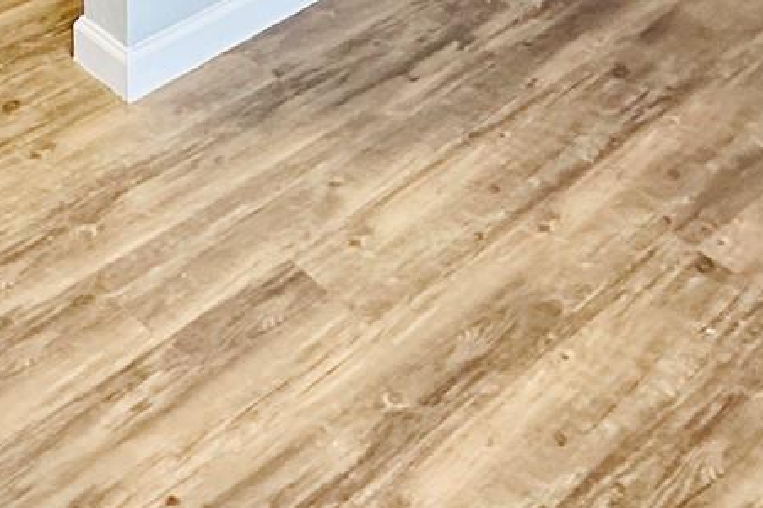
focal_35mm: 66
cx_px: 96
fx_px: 1398
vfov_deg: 15.7
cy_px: -542
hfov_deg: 29.4
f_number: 2.2
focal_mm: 2.22
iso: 250
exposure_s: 1/60
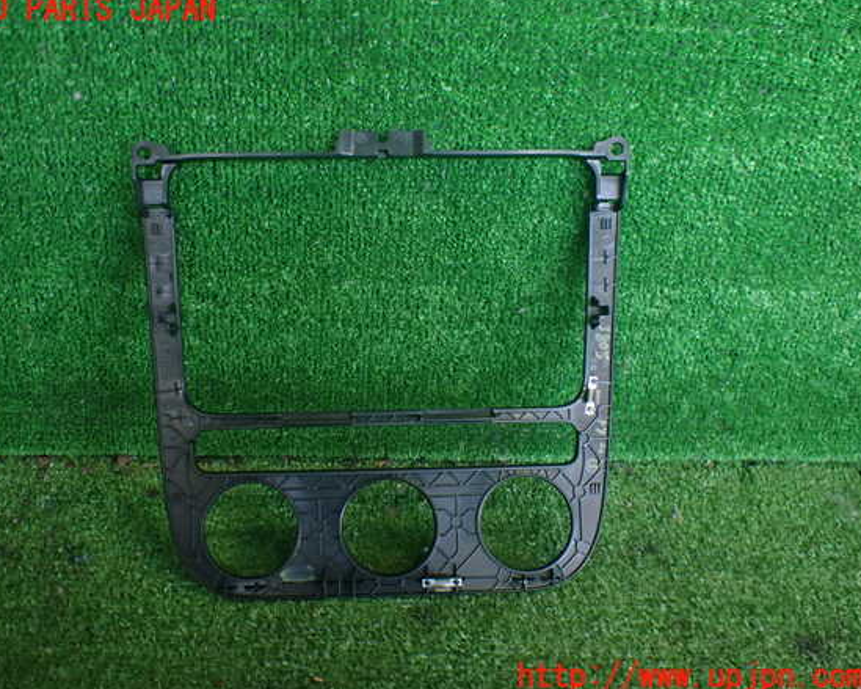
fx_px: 815
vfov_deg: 45.8
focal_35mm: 32
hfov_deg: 55.6
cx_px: 401
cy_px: 344
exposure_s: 1/125
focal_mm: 5.4
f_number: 2.3
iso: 320
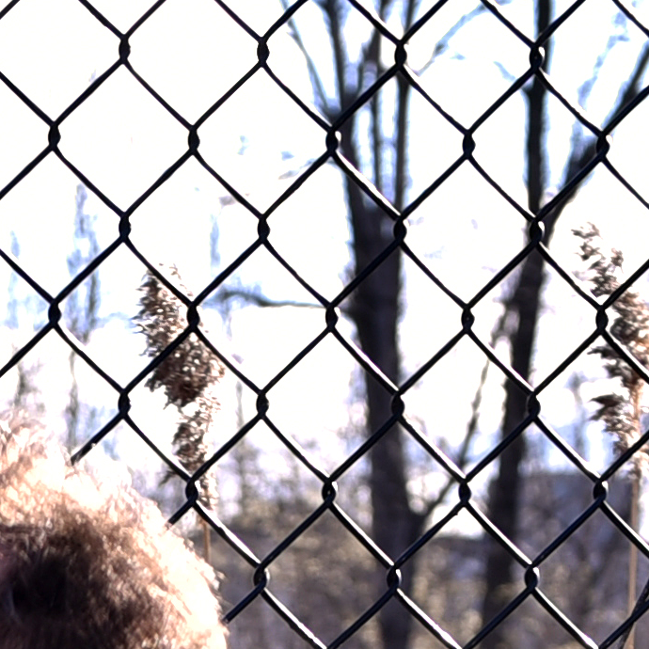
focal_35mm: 267
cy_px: 1789
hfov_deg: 6.4
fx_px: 5663
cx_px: -536
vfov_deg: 6.1
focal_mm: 36
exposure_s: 1/200
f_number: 5
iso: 50
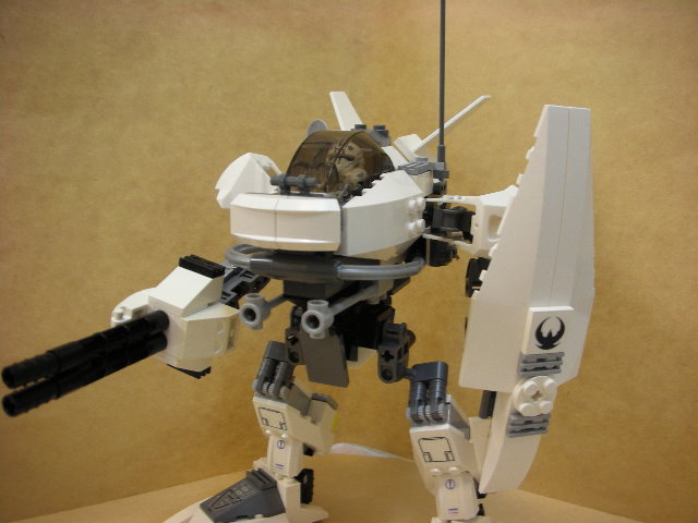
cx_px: 349
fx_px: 706
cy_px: 262
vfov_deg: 40.7
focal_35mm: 35
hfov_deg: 52.6
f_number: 3
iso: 97
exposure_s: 1/3.9
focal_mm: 5.8
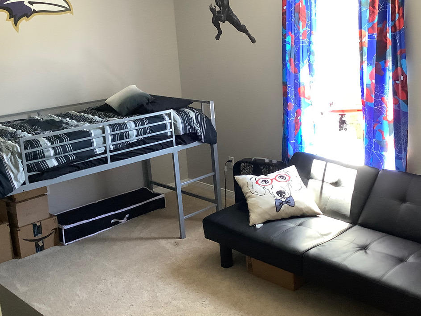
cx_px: 257
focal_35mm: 42
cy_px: 132
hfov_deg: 44.5
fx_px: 511
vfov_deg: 34.3
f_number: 2.4
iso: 160
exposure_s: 1/60
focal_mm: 3.3
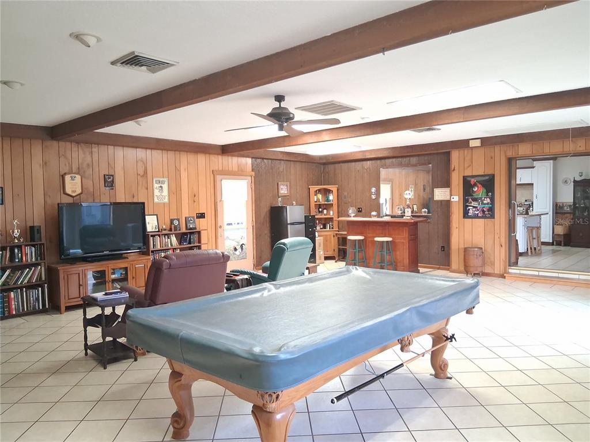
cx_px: 295
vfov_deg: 53.1
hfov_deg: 67.3
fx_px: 443
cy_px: 221
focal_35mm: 26
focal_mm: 3.98
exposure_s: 1/60
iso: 500
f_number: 1.8
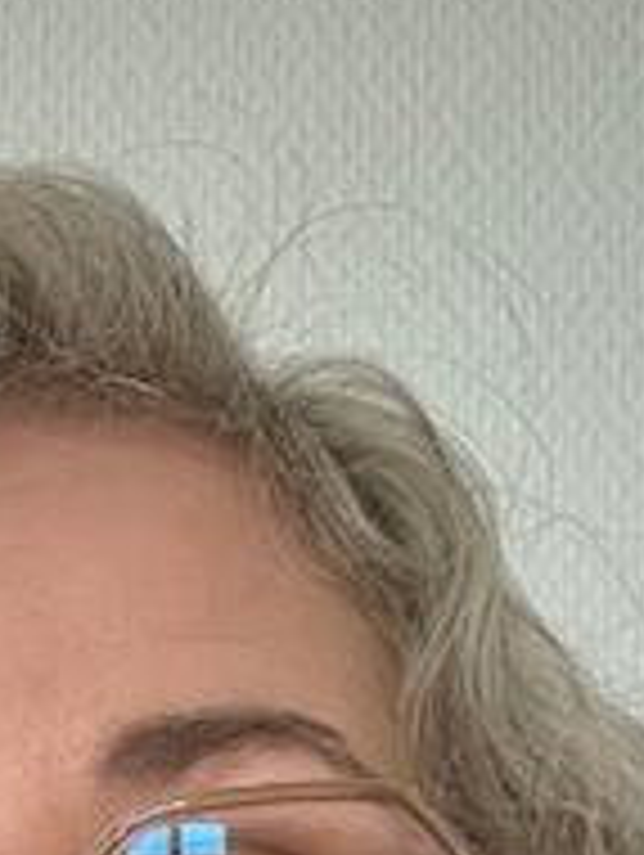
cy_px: 1264
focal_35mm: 101
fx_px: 2500
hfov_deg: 14.6
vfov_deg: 17.5
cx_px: 95
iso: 80
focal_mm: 2.69
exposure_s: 1/85
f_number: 1.9
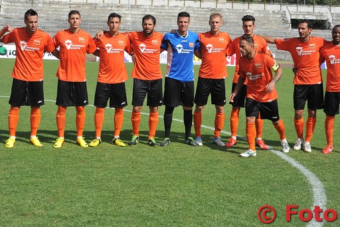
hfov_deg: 26.0
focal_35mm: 78
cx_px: 161
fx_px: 737
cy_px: 52
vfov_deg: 17.4
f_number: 4.2
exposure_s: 1/2000
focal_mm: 50
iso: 200
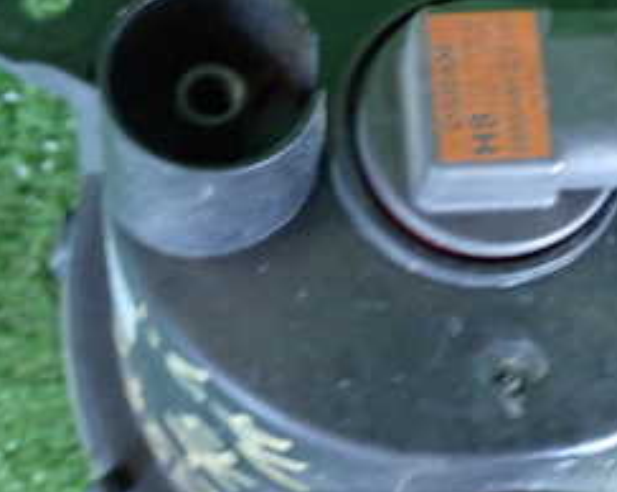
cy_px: 198
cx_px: 421
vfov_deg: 15.5
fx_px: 1806
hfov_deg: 19.3
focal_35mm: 99
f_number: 2.8
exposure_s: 1/25
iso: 800
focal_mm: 7.31
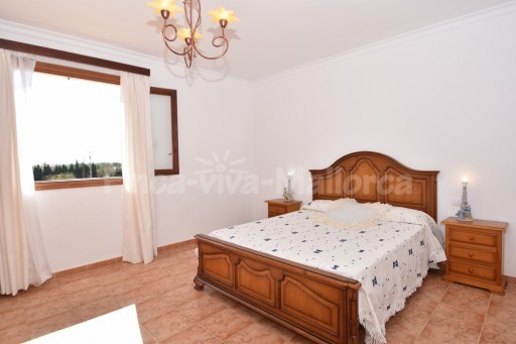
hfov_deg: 90.0
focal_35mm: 18
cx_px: 258
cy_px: 172
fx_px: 258
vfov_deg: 67.3
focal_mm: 12
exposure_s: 1/125
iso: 100
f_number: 5.6
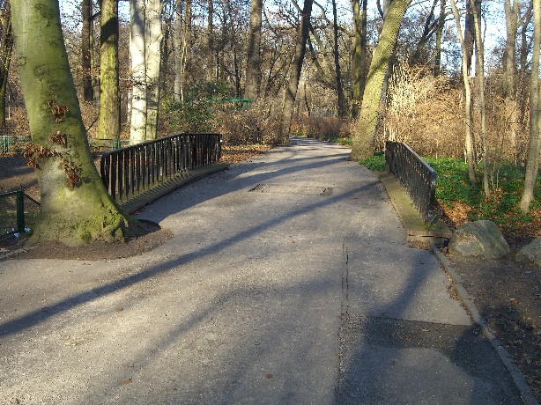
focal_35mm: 46
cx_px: 270
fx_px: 719
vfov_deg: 31.5
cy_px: 202
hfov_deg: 41.3
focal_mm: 9.5
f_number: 3.1
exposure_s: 1/160
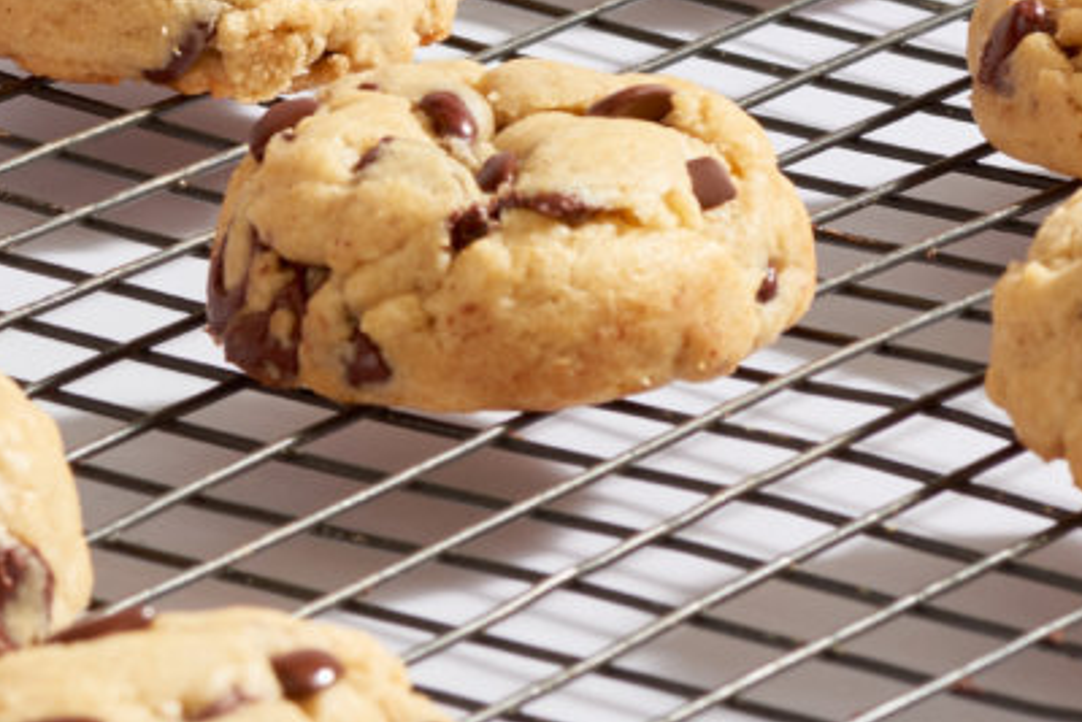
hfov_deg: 4.7
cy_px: -307
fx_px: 12928
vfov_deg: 3.2
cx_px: -822
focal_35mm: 430
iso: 100
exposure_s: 1/160
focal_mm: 105
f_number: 13
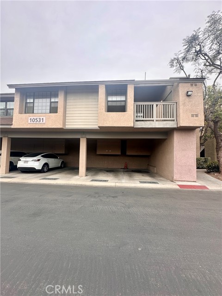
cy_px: 148
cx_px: 111
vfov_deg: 102.1
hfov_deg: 85.7
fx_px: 120
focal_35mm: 14
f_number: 2.2
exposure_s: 1/278
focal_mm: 2.22
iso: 40
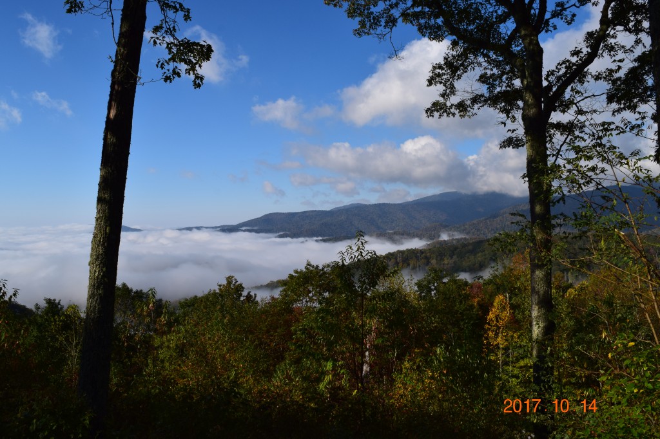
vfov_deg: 47.9
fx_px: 495
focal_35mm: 27
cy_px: 220
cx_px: 330
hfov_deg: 67.4
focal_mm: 18
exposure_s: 1/500
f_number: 11
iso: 280
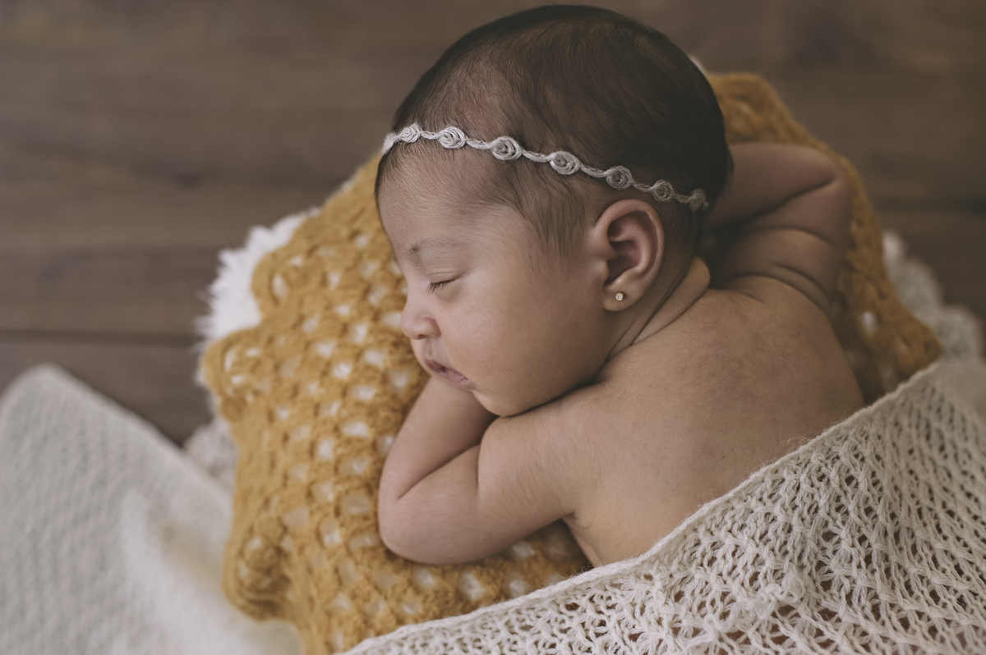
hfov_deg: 54.5
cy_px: 328
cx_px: 493
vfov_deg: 37.8
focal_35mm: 35
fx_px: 958
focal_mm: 35
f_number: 3.5
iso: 400
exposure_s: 1/200
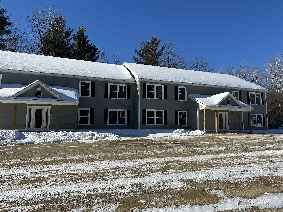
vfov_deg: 56.8
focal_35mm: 24
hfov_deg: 71.6
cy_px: 106
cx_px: 142
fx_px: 196
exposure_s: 1/7576
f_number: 1.78
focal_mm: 6.86
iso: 80
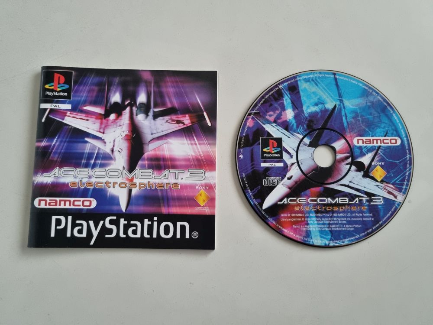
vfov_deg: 53.1
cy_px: 162
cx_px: 216
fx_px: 325
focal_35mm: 26
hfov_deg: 67.3
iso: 640
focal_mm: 5.4
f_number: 1.8
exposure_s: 1/50
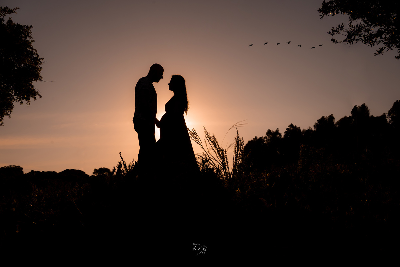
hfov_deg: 54.4
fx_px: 389
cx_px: 200
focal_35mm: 35
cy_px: 134
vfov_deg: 37.9
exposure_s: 1/1000
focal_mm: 35
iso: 160
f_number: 10
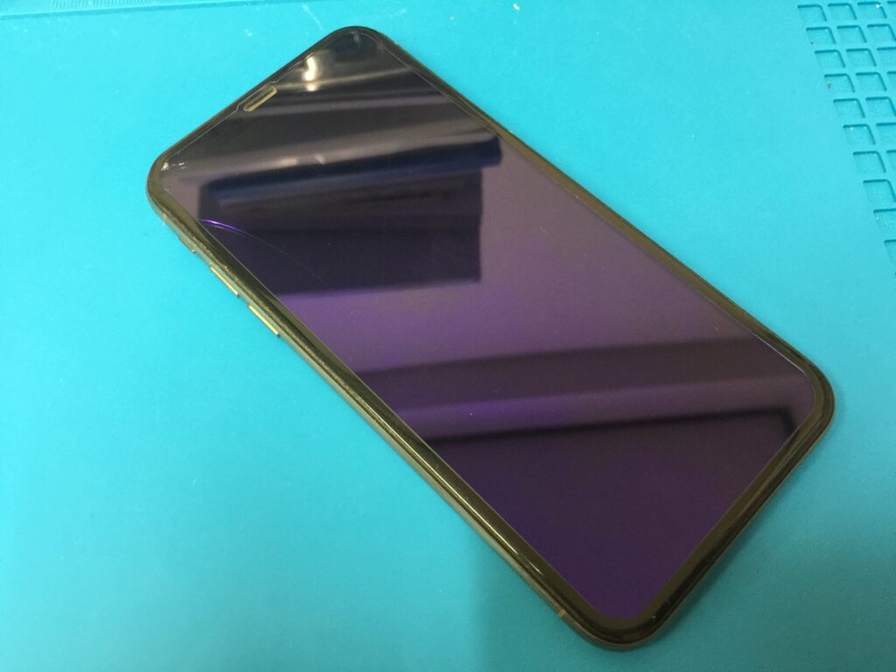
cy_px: 336
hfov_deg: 61.7
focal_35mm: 29
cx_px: 448
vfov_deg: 48.2
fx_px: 751
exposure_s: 1/17
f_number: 2.2
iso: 100
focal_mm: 4.15
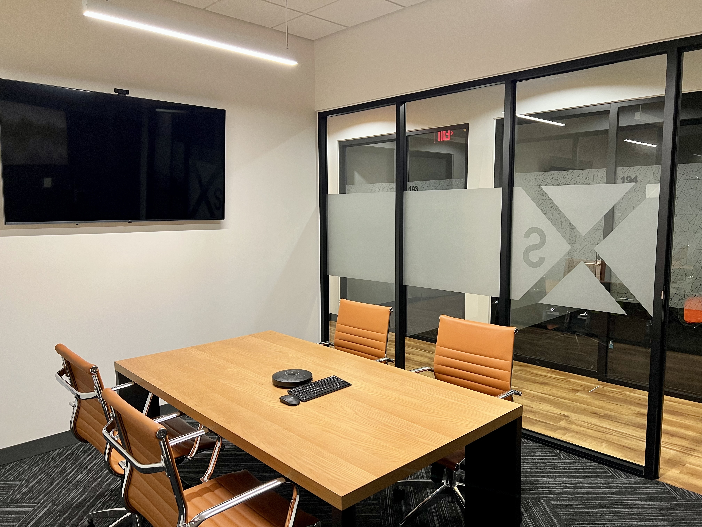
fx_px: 527
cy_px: 264
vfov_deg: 53.1
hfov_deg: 67.3
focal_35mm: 26
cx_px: 351
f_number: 1.5
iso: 80
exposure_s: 1/60
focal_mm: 5.7
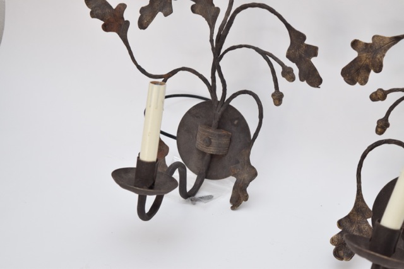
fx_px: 926
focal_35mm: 82
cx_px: 202
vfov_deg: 16.6
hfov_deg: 24.6
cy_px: 134
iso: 800
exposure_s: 1/125
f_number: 5.6
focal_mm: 55
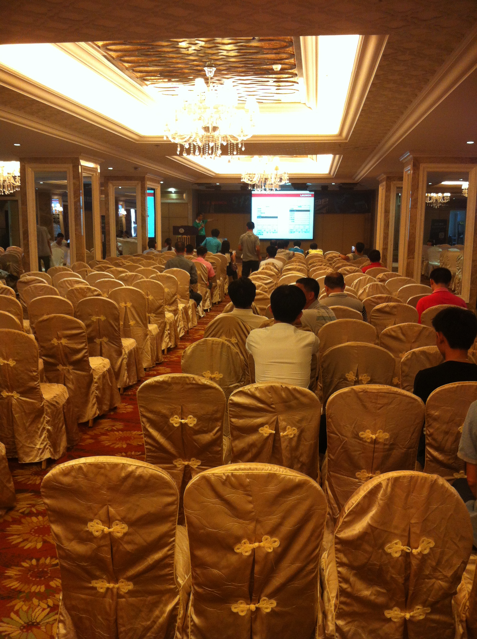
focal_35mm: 35
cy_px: 320
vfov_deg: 52.7
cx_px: 238
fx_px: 645
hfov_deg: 40.6
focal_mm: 3.85
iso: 125
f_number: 2.8
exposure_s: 1/15
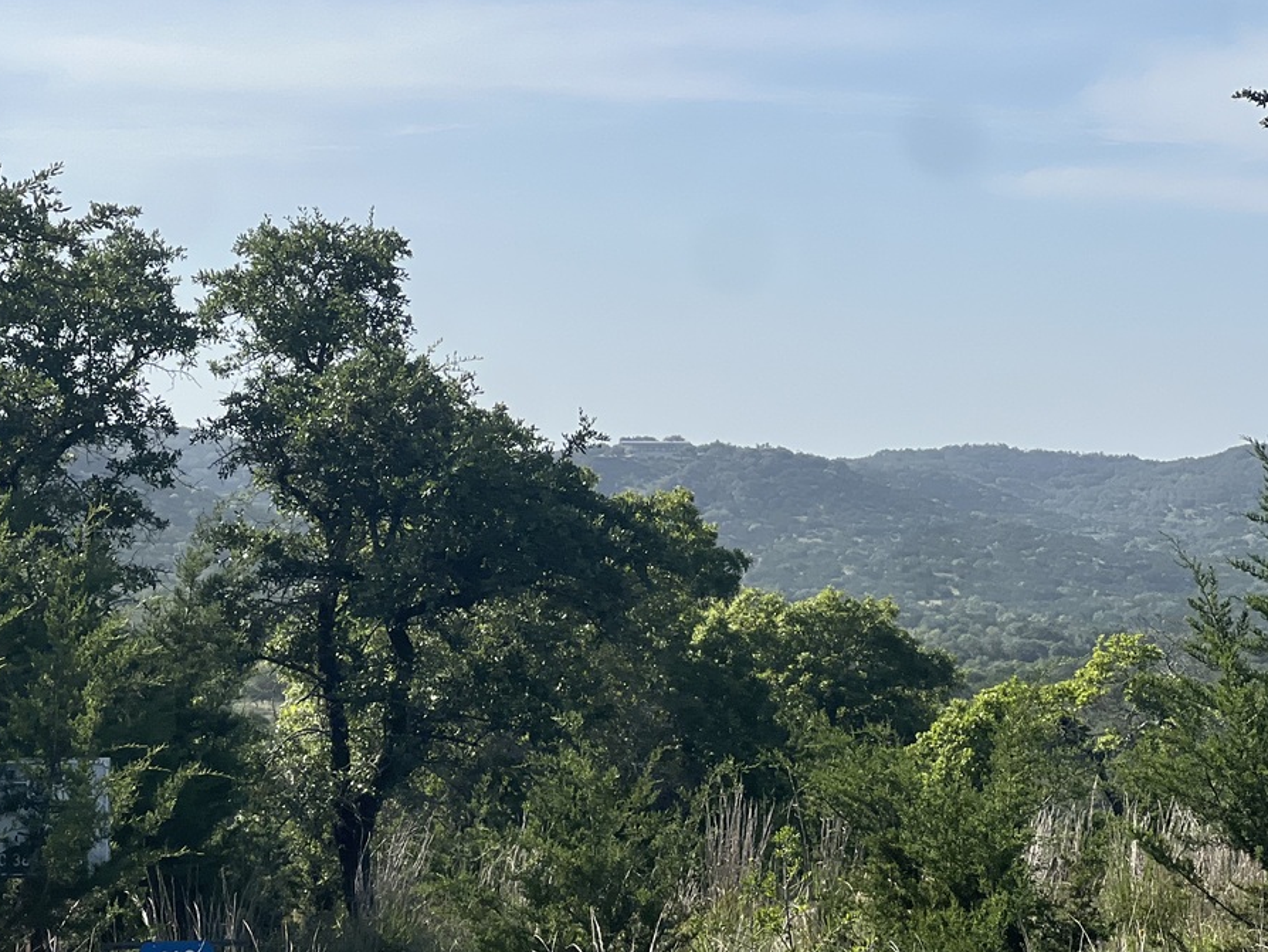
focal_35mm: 124
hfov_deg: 15.8
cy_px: 606
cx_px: 367
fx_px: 4543
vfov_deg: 11.9
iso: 32
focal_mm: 9
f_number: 2.8
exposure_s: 1/797
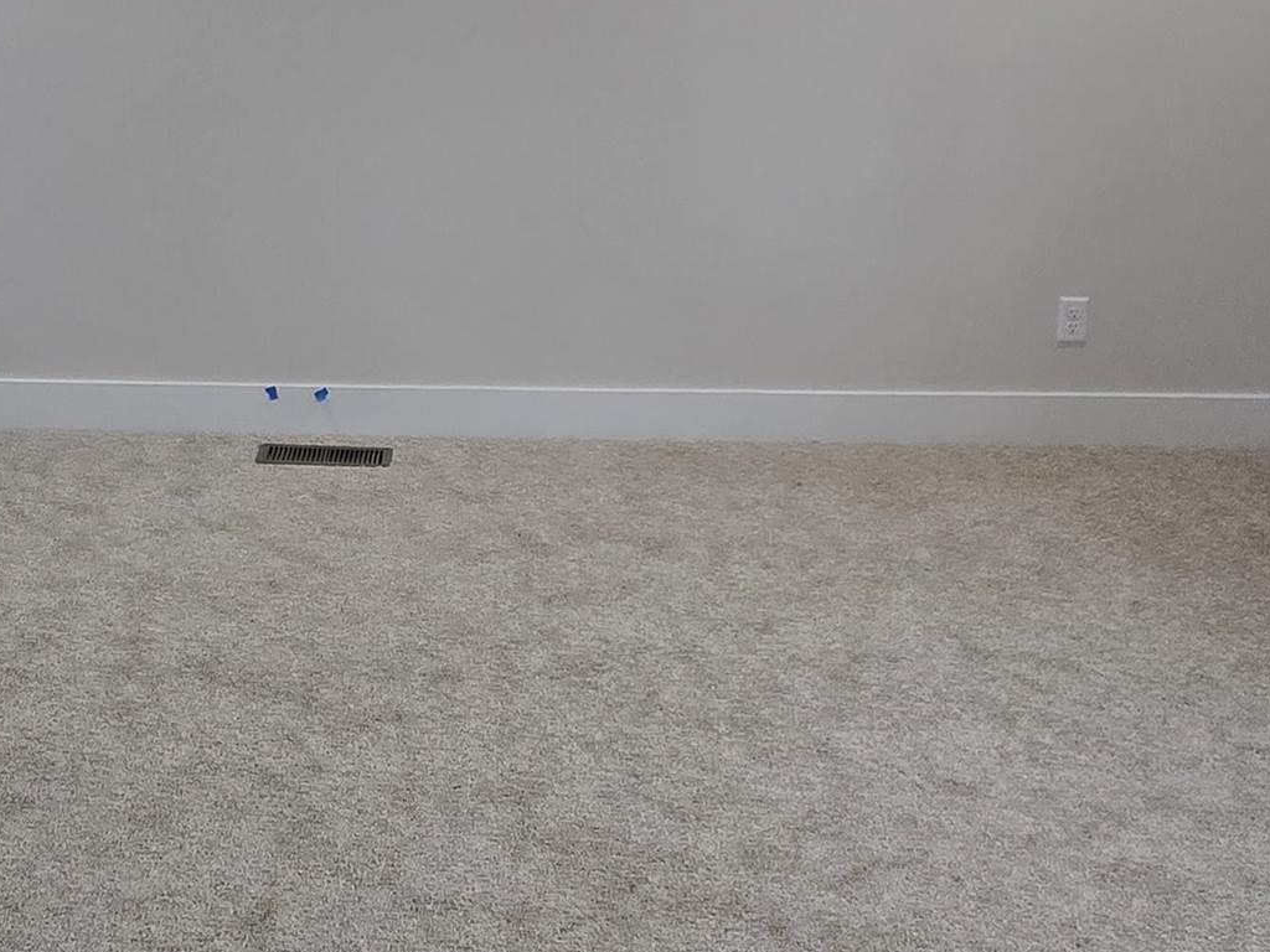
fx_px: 1431
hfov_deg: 47.2
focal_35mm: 39
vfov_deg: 34.7
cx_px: 440
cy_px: 88
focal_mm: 2.2
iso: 100
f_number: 2.2
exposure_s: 1/60
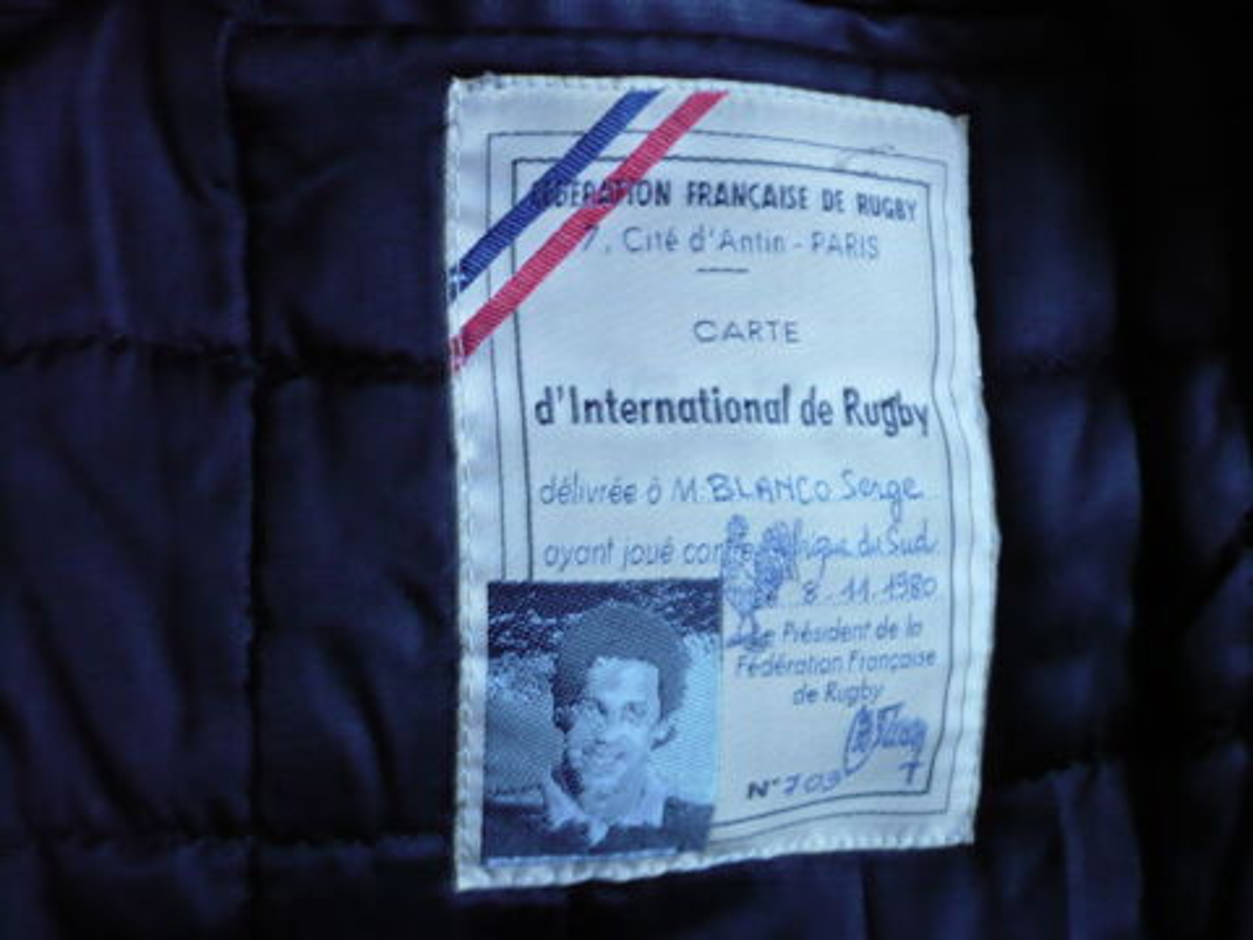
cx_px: 626
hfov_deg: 52.6
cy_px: 470
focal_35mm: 35
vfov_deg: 40.7
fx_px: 1267
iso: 200
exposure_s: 1/8
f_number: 2.8
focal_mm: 5.8
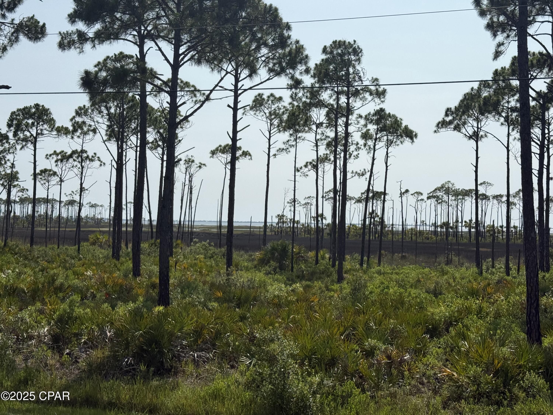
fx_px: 767
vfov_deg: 30.3
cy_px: 208
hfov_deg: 39.7
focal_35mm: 48
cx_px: 276
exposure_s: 1/11364
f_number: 1.78
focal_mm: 6.76
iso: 64
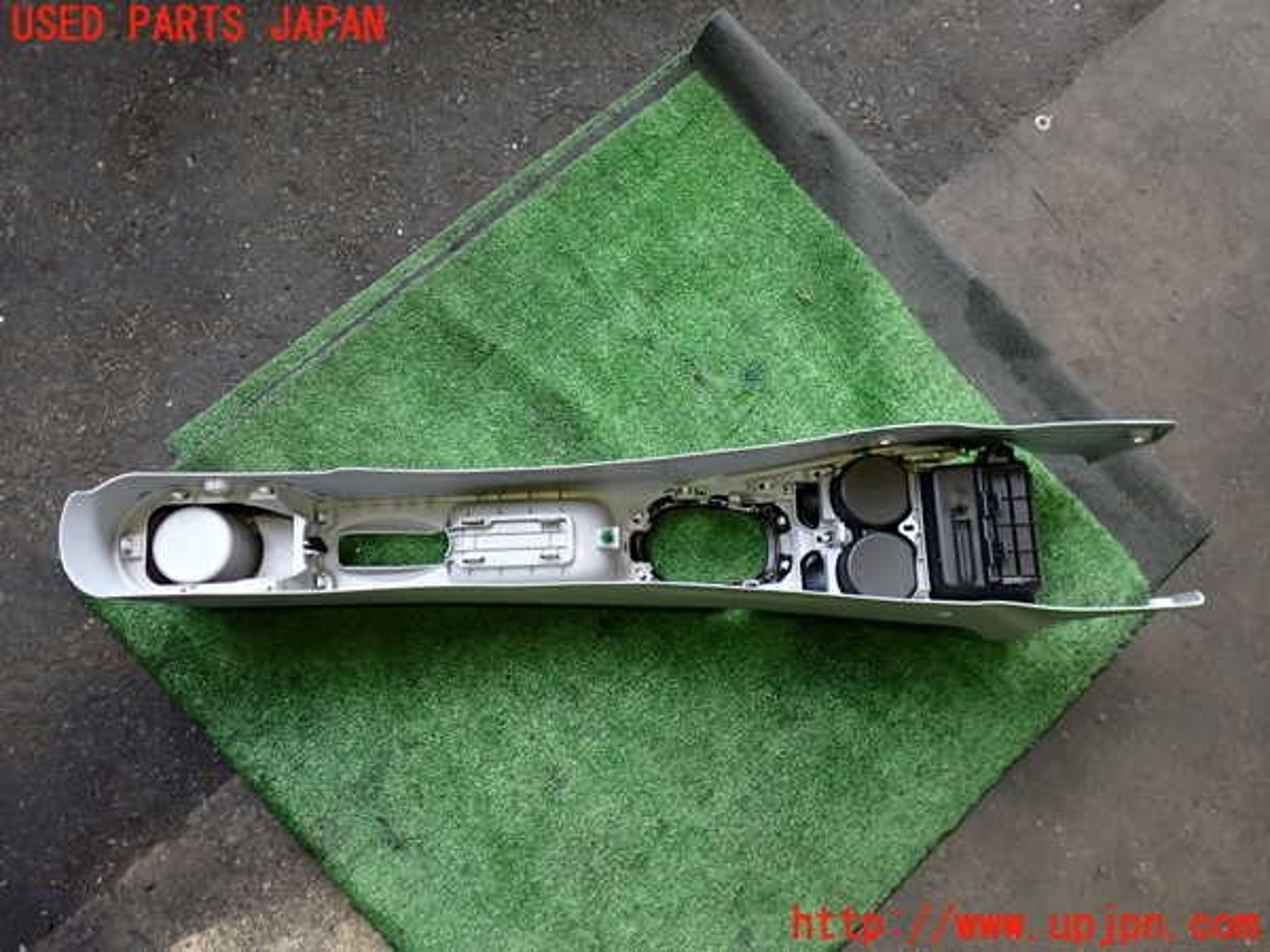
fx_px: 1101
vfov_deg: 46.8
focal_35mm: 30
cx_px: 635
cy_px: 476
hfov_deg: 60.0
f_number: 2.3
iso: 200
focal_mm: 5.4
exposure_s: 1/60
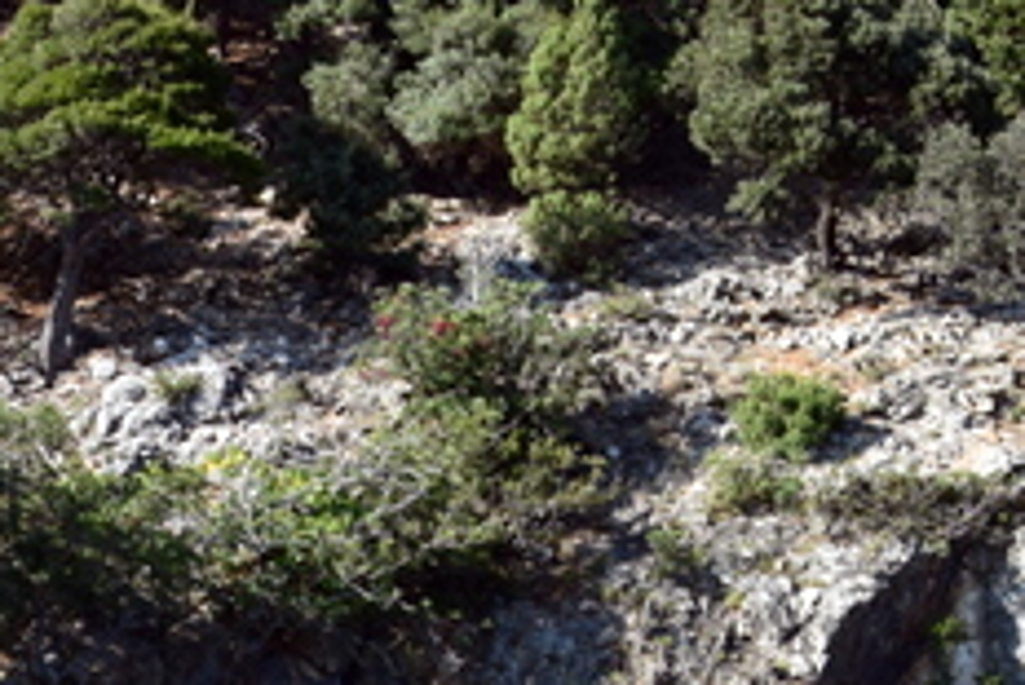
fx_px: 4416
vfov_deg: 8.6
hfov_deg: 13.1
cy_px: 1145
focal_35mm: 155
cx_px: 53
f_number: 9
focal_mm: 30
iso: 400
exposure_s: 1/160
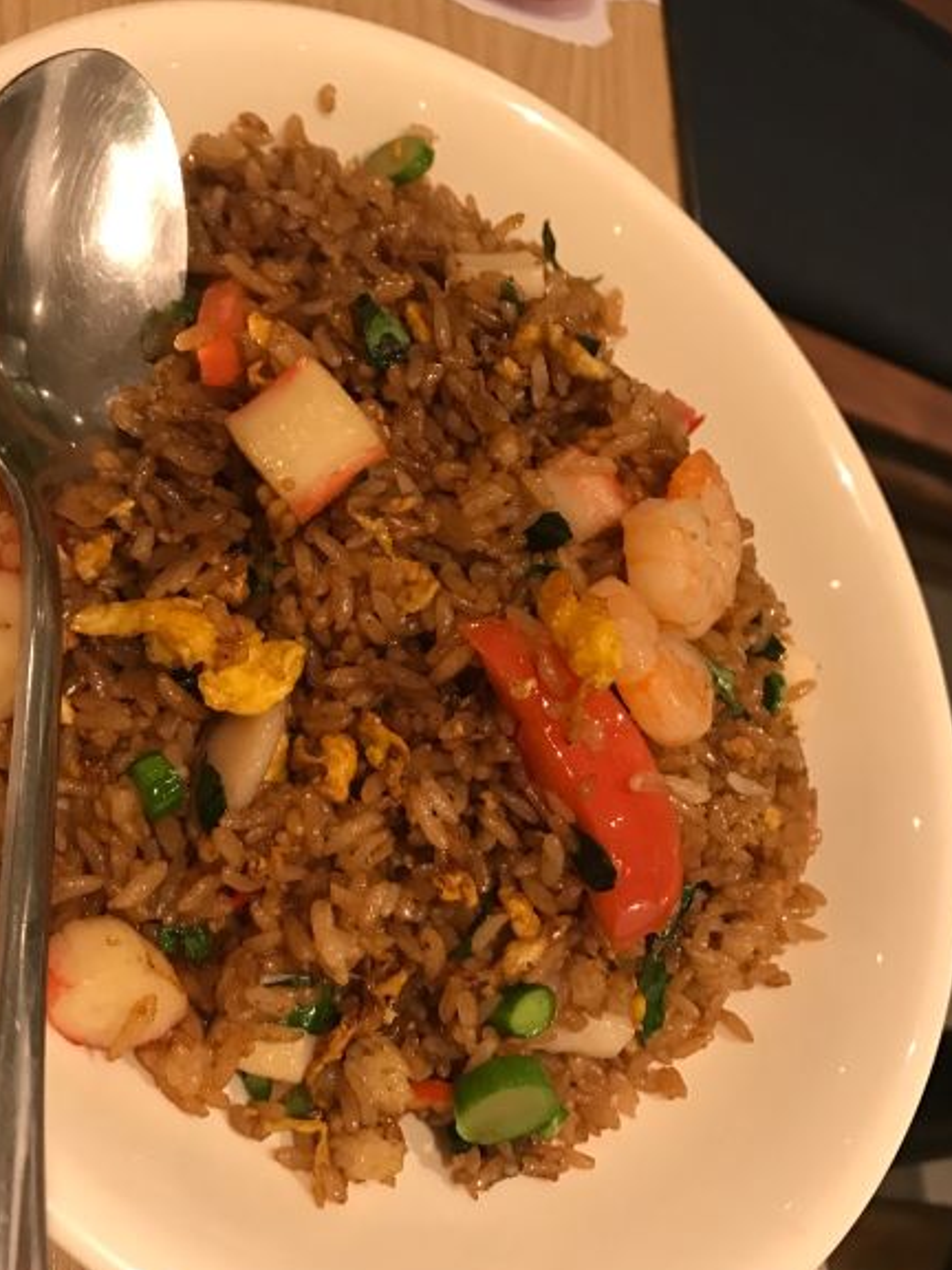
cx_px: 415
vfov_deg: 53.9
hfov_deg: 41.7
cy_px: 699
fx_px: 1247
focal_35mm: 34
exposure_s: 1/17
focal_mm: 3.99
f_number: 1.8
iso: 80
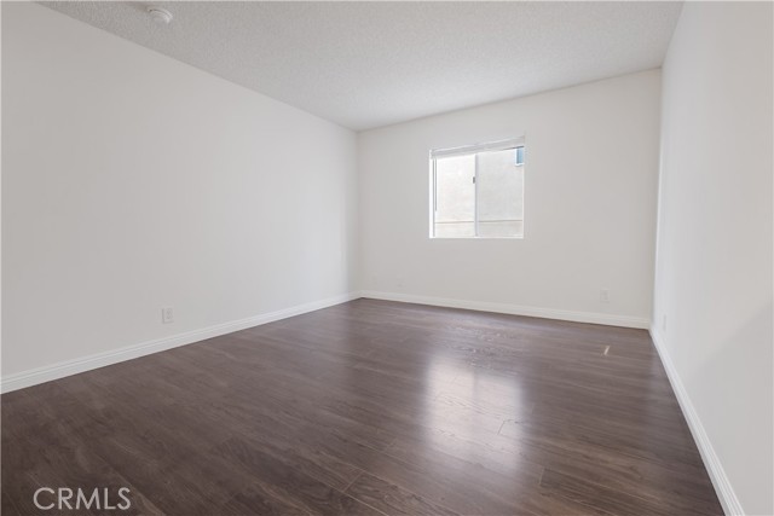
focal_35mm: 15
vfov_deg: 77.4
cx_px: 387
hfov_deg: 100.4
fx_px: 323
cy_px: 258
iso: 250
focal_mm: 10
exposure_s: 4
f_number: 9
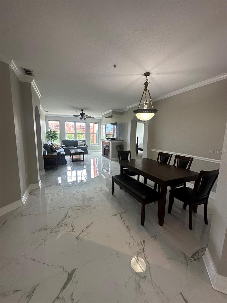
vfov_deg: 102.1
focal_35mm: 14
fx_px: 122
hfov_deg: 85.7
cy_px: 152
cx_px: 114
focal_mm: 2.22
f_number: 2.2
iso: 160
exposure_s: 1/120
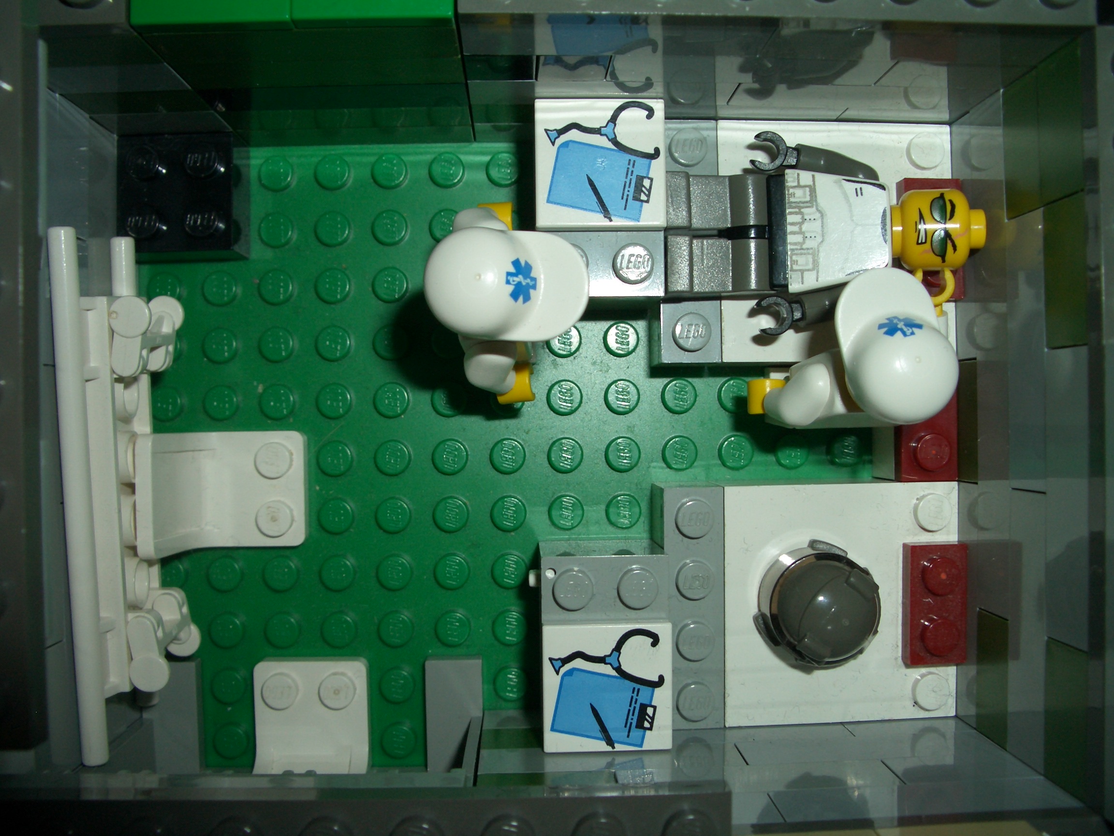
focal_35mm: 35
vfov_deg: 40.7
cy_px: 418
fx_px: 1126
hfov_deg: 52.6
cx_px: 557
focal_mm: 5.8
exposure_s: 1/60
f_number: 4.3
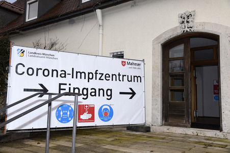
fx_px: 223
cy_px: 76
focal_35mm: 35
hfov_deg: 54.5
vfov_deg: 37.8
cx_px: 115
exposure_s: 1/125
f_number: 6.3
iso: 640
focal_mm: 35
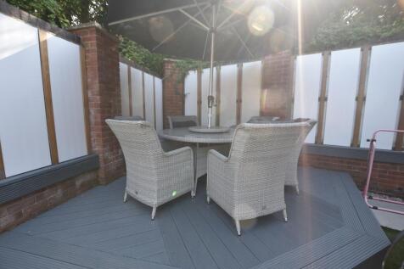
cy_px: 134
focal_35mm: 15
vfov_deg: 77.3
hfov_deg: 100.4
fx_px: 168
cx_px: 202
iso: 100
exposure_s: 1/80
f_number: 4.5
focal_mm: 10
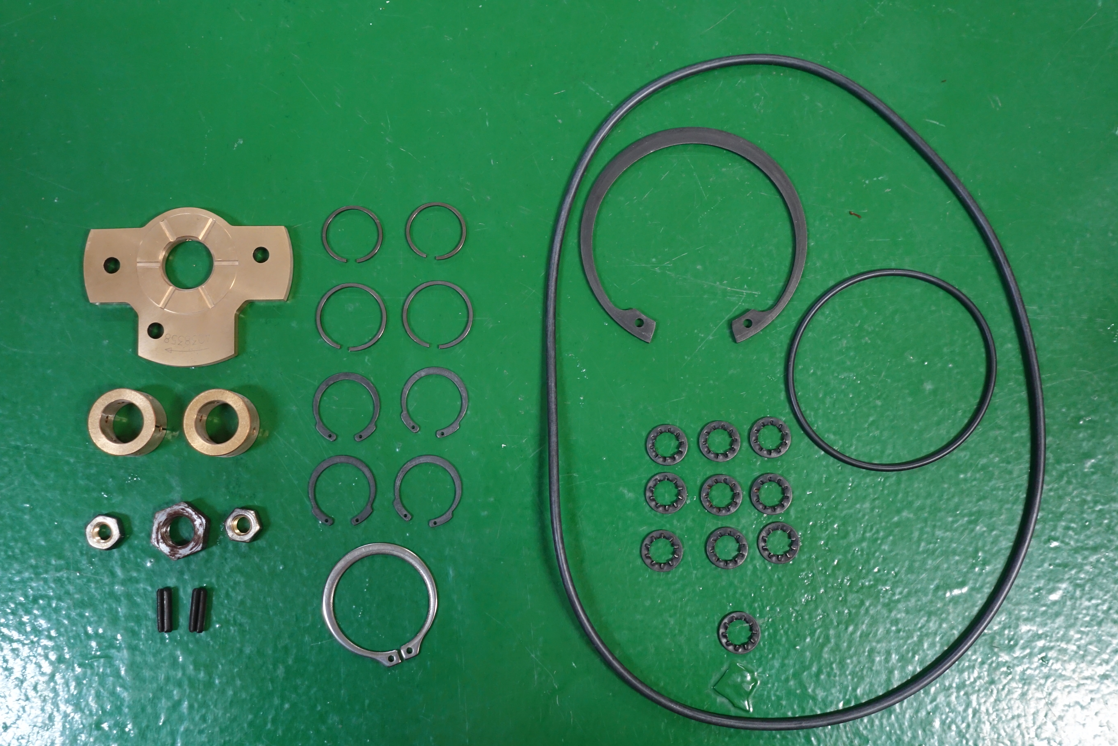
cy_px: 373
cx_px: 559
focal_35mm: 41
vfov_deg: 32.6
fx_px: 1273
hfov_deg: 47.4
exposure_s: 1/15
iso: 800
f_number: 2.8
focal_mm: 14.9
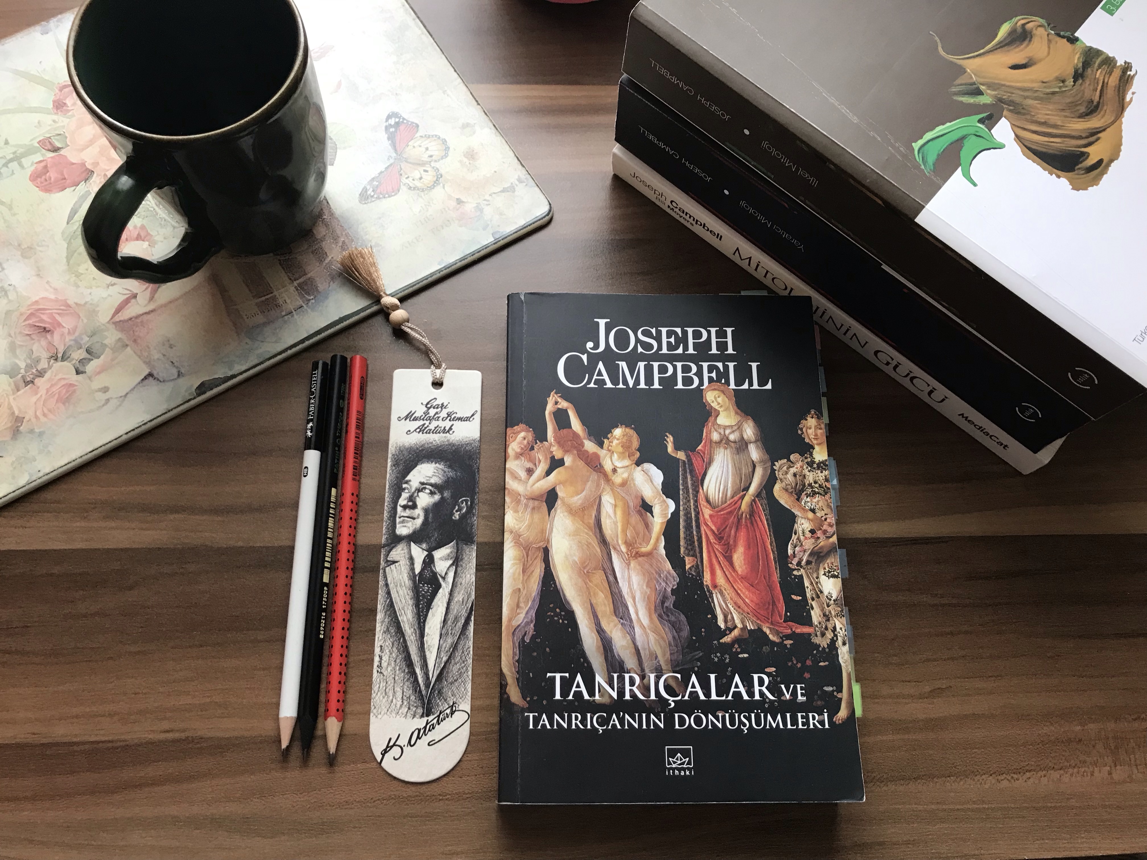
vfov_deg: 49.7
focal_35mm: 28
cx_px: 574
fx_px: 928
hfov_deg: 63.4
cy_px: 430
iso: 32
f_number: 1.8
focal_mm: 3.99
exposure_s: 1/20
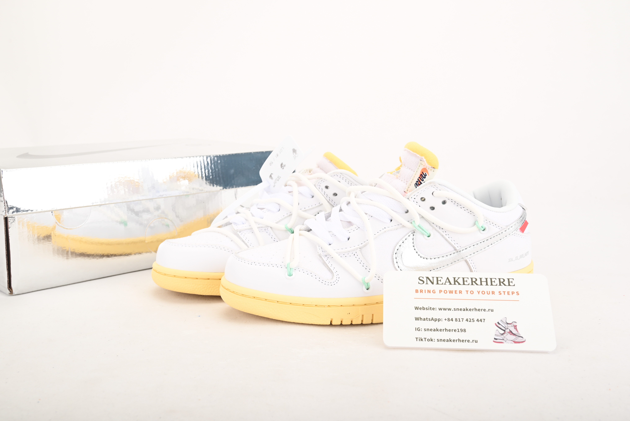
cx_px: 315
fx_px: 648
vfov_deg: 36.0
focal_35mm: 37
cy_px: 210
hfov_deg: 51.9
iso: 100
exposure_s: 1/200
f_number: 11
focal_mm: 37
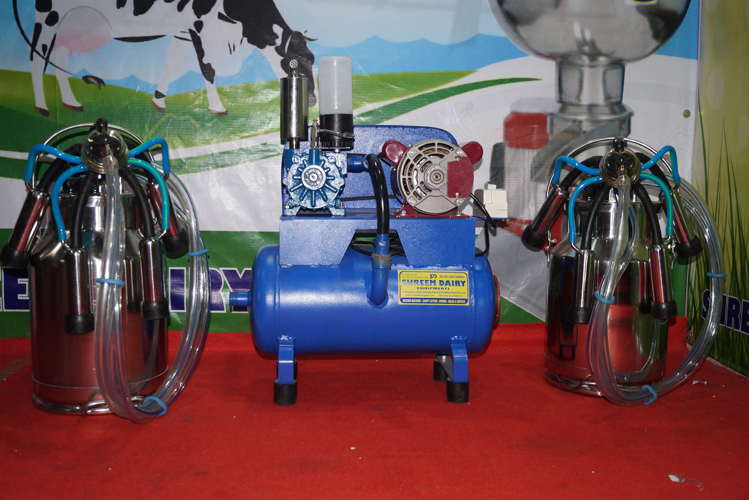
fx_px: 749
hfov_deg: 53.1
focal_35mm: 36
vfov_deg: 36.9
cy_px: 250
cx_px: 374
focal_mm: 24
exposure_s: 1/160
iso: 800
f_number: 4
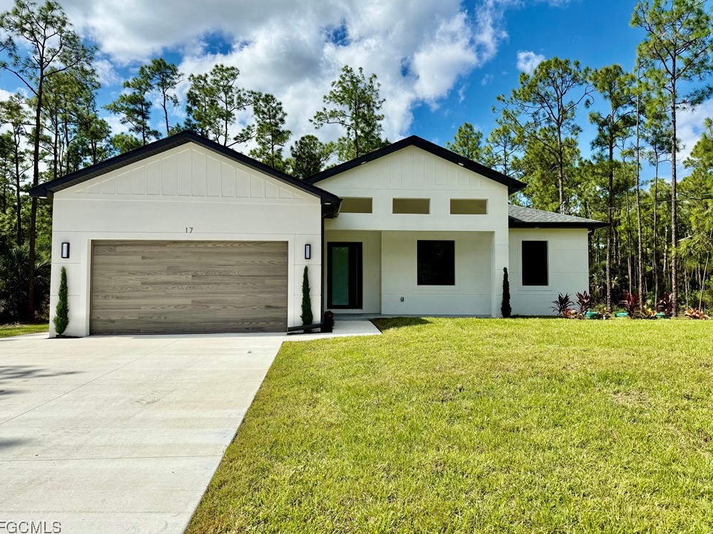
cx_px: 363
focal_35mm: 25
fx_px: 515
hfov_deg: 69.4
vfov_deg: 54.9
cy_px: 264
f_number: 1.78
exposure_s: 1/7353
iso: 80
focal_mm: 6.76
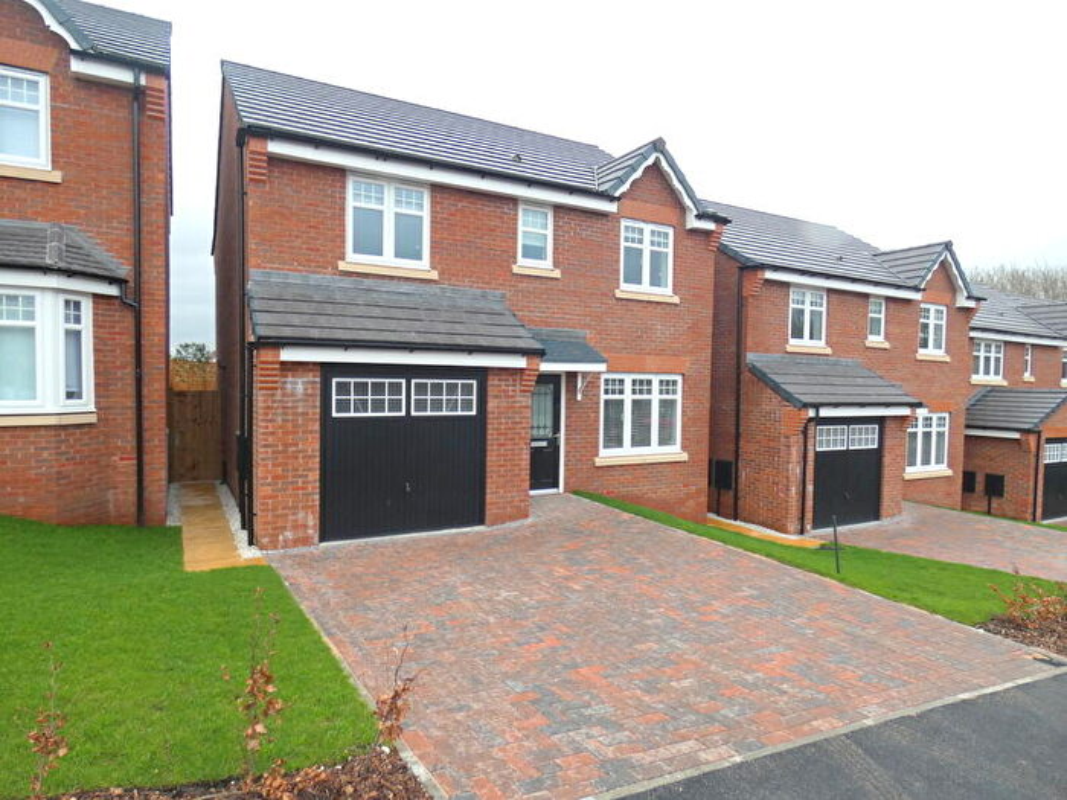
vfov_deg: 66.0
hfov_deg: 81.7
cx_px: 534
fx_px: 616
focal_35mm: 20
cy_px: 400
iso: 80
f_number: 2.8
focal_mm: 3.6
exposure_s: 1/100
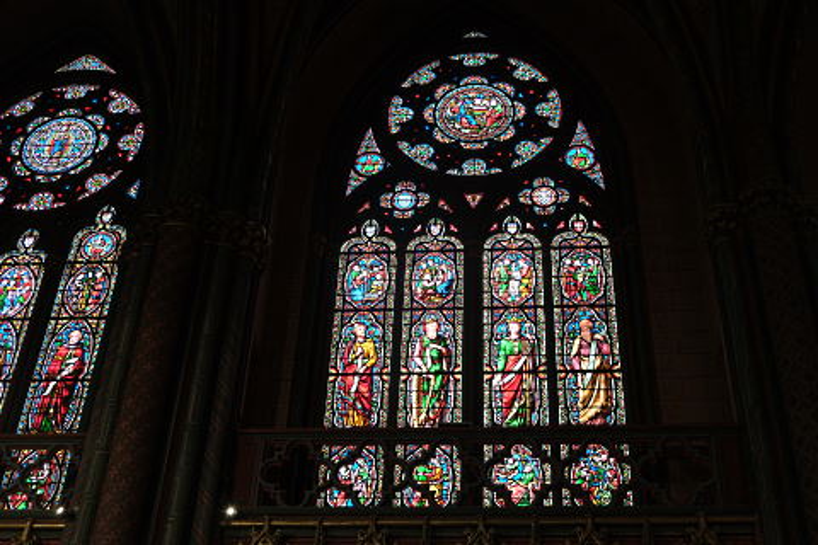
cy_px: 272
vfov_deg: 31.9
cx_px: 409
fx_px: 954
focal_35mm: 42
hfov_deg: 46.4
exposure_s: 1/30
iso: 1250
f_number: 3.6
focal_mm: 27.7
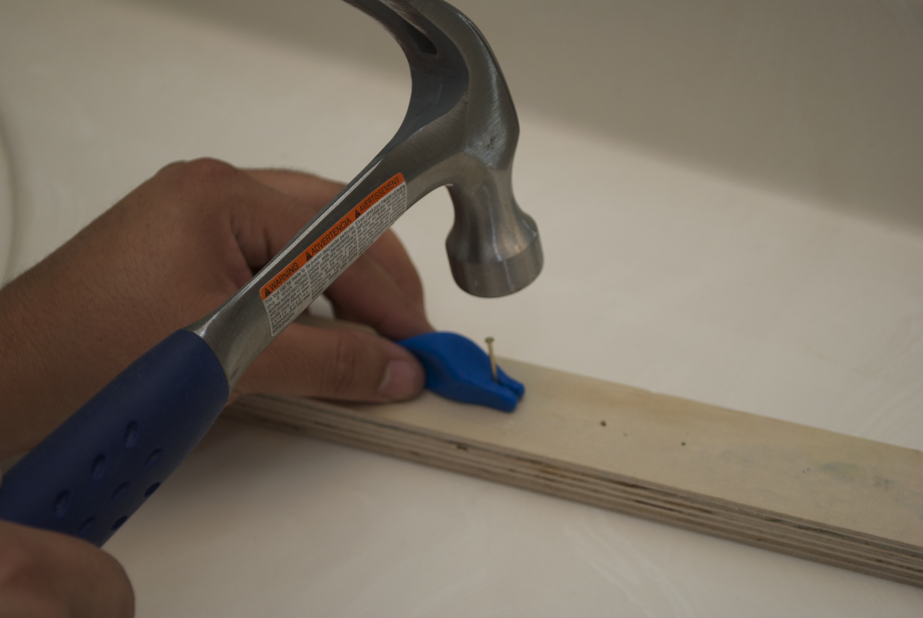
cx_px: 462
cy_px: 309
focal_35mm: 82
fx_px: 2118
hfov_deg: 24.6
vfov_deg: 16.6
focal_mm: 55
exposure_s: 1/60
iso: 200
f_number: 5.6
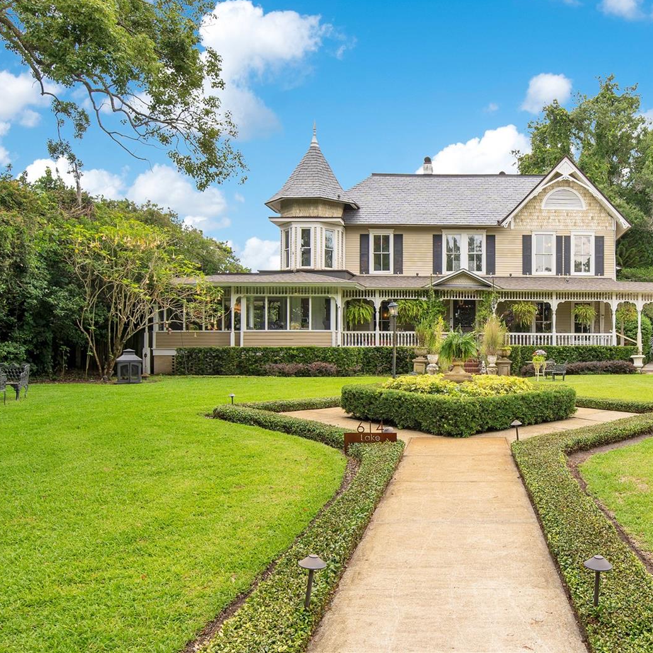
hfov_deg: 68.2
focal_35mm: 21
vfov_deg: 72.1
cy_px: 318
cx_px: 477
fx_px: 448
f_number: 7.1
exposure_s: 1/100
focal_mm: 16
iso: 100
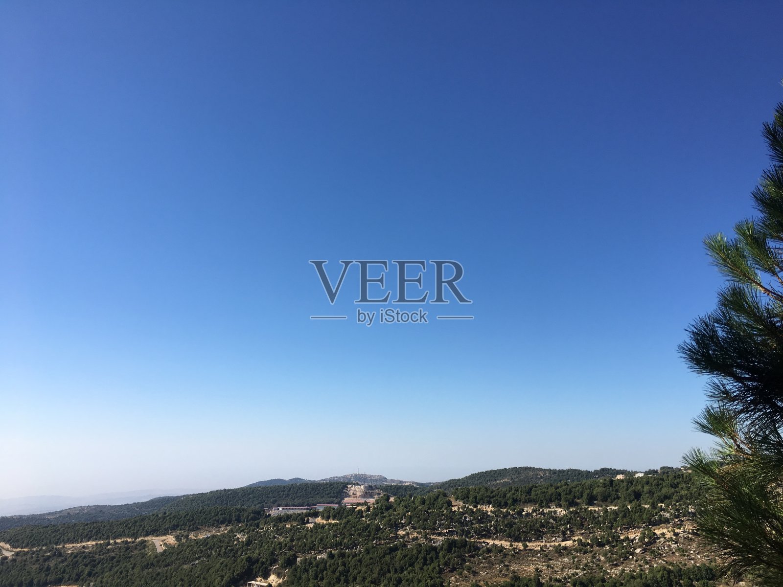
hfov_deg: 61.7
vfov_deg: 48.2
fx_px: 656
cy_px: 294
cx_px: 392
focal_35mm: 29
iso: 25
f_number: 2.2
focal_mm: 4.15
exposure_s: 1/1876
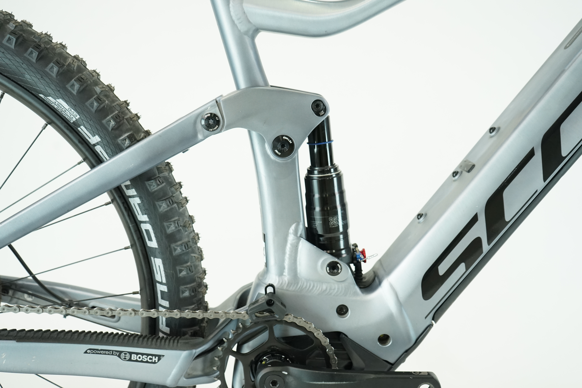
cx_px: 291
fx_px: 566
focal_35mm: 35
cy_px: 194
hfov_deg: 54.4
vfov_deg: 37.9
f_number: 5
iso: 2000
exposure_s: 1/200
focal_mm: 35
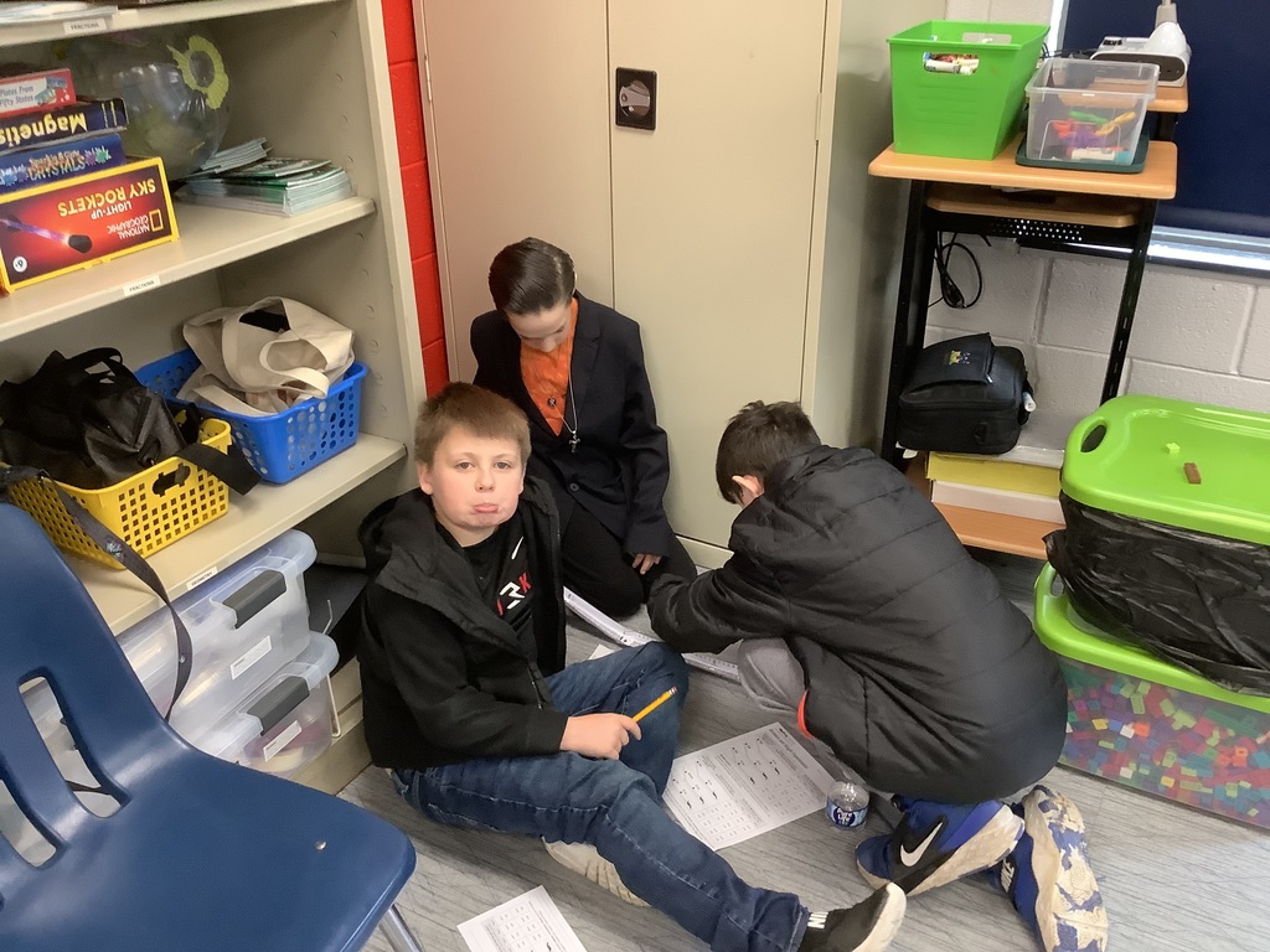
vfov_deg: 45.4
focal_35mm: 31
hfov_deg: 58.4
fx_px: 1137
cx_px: 635
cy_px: 476
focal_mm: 3.3
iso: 250
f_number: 2.4
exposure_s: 1/60
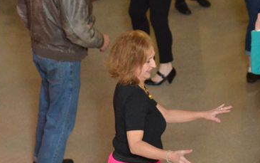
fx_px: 1255
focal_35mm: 177
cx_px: 167
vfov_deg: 7.4
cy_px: 73
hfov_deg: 11.8
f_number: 2.8
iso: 4000
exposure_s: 1/250
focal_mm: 50
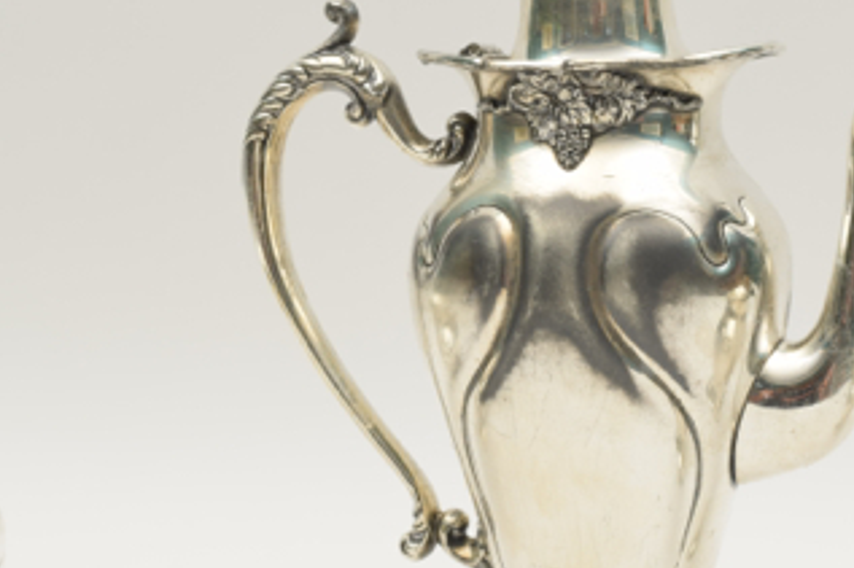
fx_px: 2300
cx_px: 582
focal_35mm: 97
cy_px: 343
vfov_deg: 14.1
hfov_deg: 20.9
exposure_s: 1/125
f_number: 9
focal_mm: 32
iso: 100
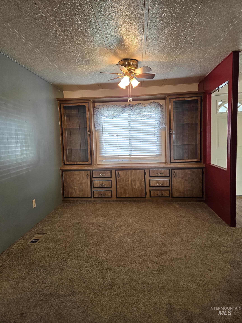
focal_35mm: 23
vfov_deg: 73.9
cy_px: 162
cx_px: 121
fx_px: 214
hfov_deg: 58.9
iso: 160
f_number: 1.8
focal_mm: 5.4
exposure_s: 1/120
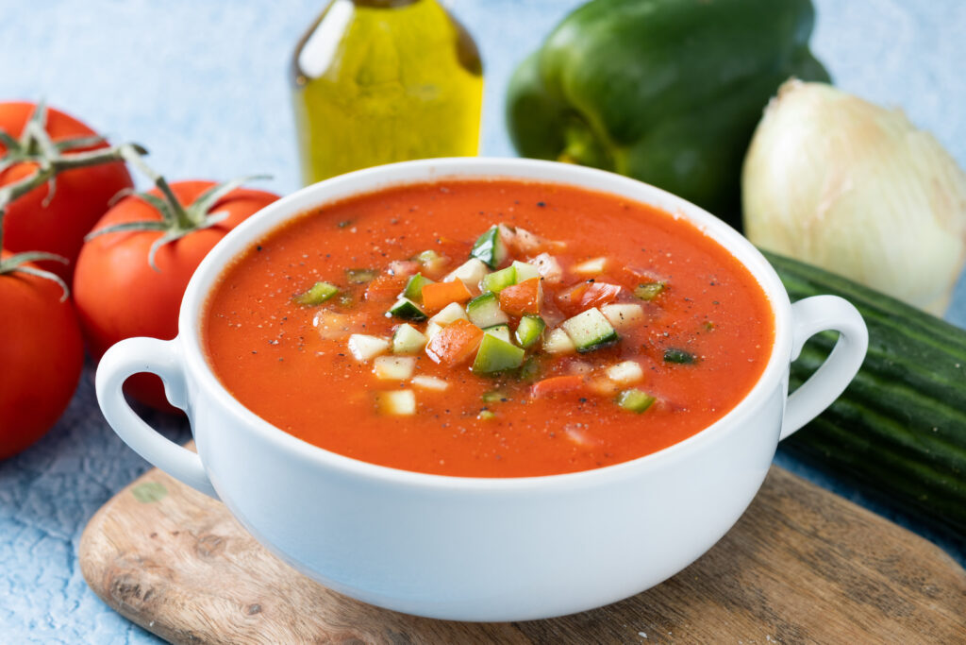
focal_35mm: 90
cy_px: 322
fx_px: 2415
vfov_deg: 15.2
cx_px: 483
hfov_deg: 22.6
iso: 100
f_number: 5.6
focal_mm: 60
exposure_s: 1/200
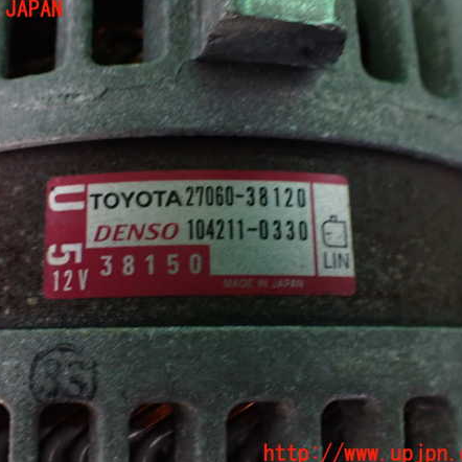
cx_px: 186
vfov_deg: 46.0
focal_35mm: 36
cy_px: 232
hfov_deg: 45.8
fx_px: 544
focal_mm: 5.4
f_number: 2.3
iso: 800
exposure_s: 1/30
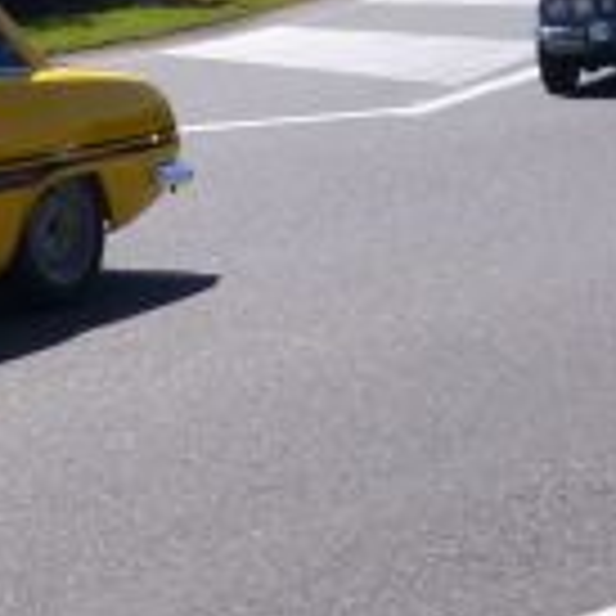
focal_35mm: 116
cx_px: -220
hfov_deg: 14.3
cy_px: 63
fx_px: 2335
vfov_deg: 14.9
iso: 200
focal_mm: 5
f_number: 9
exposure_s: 1/250
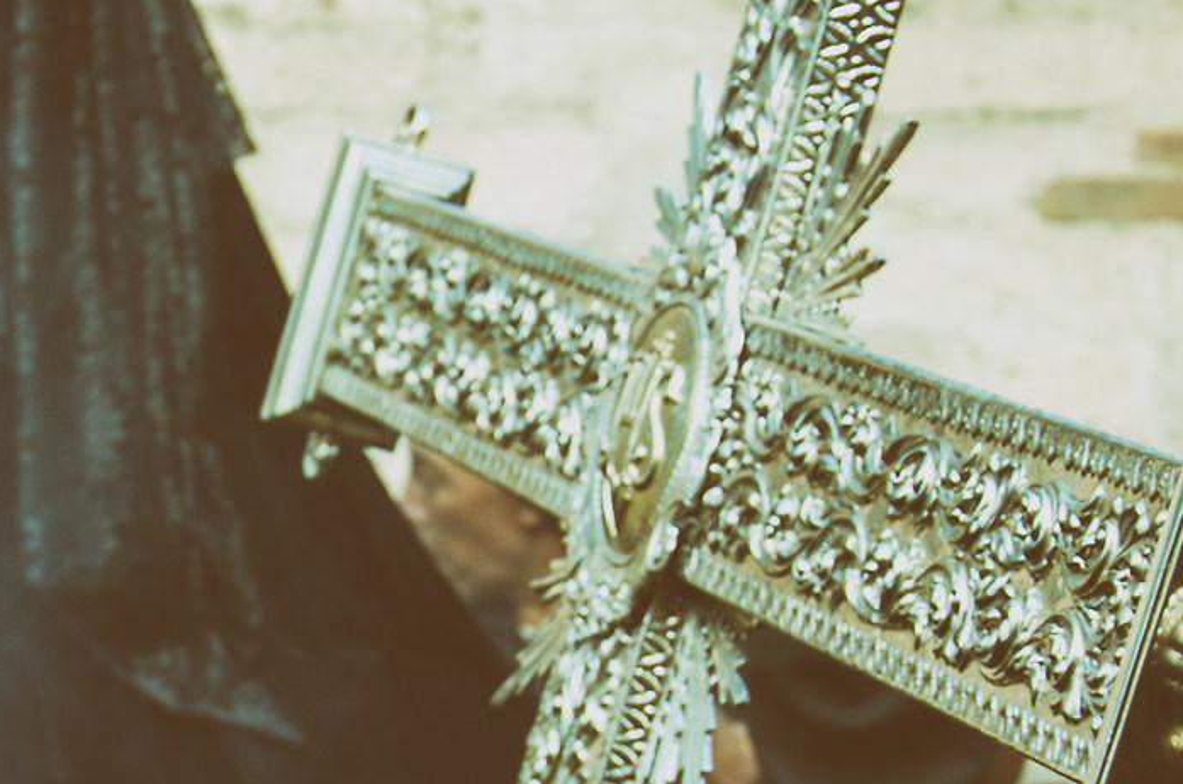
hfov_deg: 11.3
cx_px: -64
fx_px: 5928
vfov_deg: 7.5
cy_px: 696
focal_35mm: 181
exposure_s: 1/125
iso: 220
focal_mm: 35
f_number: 5.6
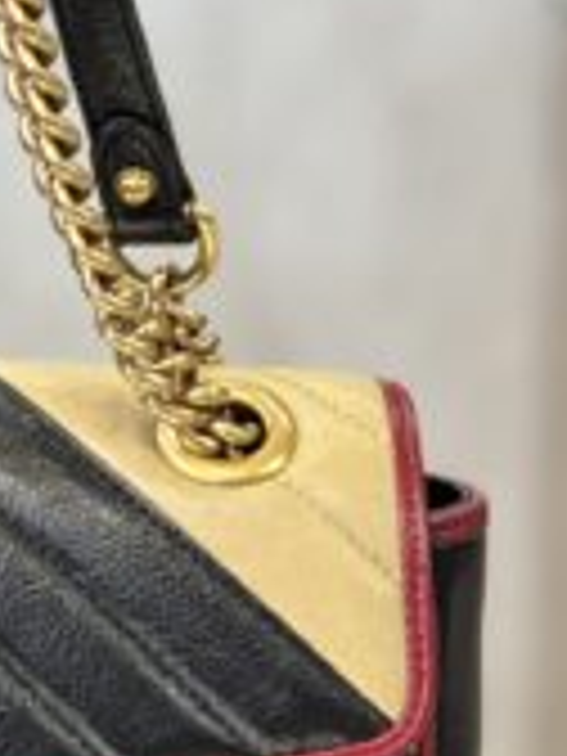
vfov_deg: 12.0
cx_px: -207
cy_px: 214
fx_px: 3604
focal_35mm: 165
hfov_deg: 8.8
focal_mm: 5.96
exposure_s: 1/60
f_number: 1.6
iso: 100
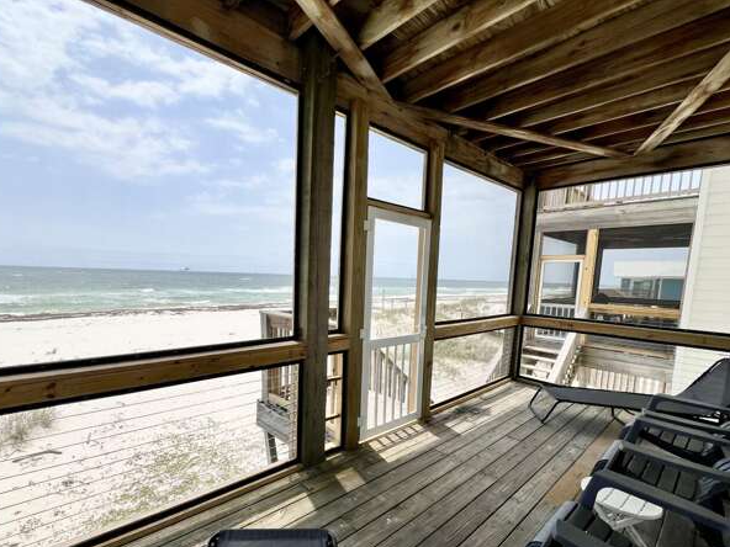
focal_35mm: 15
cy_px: 314
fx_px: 316
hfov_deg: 97.8
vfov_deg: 81.2
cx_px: 325
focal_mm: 1.57
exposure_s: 1/2053
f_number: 1.8
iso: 32
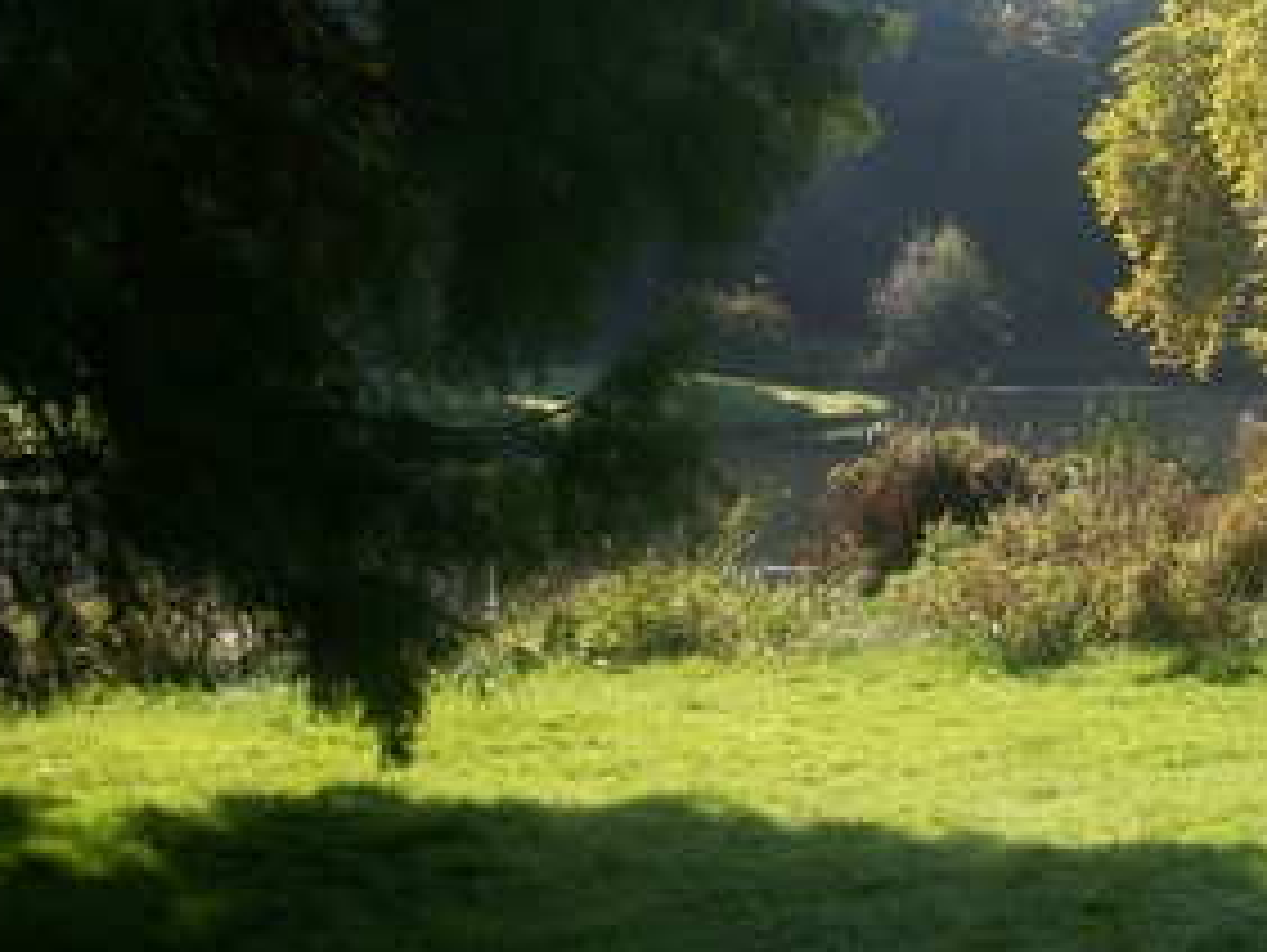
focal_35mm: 68
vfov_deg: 21.5
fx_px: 2491
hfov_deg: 27.2
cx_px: 1204
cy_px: 283
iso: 80
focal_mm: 5.7
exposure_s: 1/800
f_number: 2.9
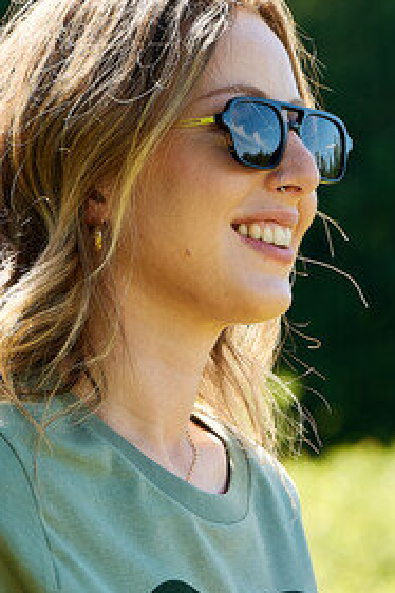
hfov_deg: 4.5
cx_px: 330
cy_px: 629
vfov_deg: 6.7
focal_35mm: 307
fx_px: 5059
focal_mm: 97
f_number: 5
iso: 160
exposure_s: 1/320
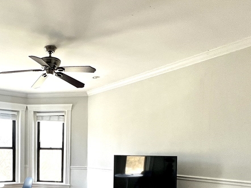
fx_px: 218
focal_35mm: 30
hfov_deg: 57.5
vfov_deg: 43.0
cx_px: 68
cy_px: 168
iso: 80
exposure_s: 1/99
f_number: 1.8
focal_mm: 1.57
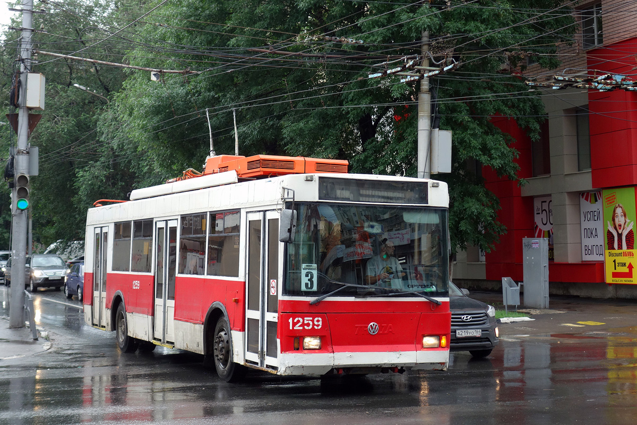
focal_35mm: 57
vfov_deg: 23.8
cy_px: 212
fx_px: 1009
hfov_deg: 35.1
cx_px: 318
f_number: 3.5
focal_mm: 21.08
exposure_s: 1/500
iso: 320
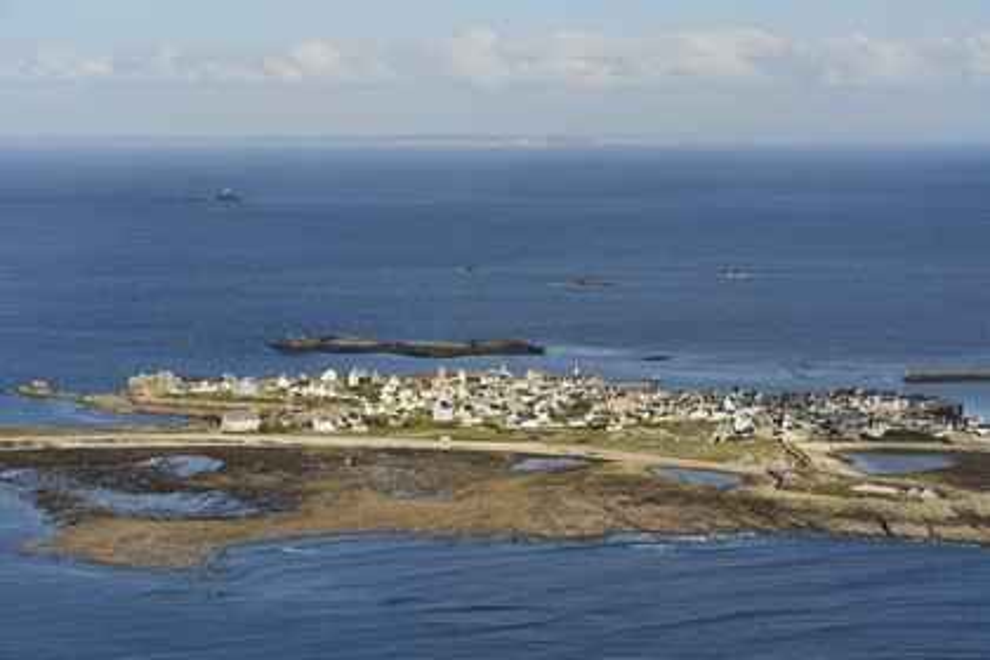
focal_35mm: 102
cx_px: 495
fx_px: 2805
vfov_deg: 13.4
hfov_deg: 20.0
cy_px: 330
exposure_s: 1/800
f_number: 10
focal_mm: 102
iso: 400
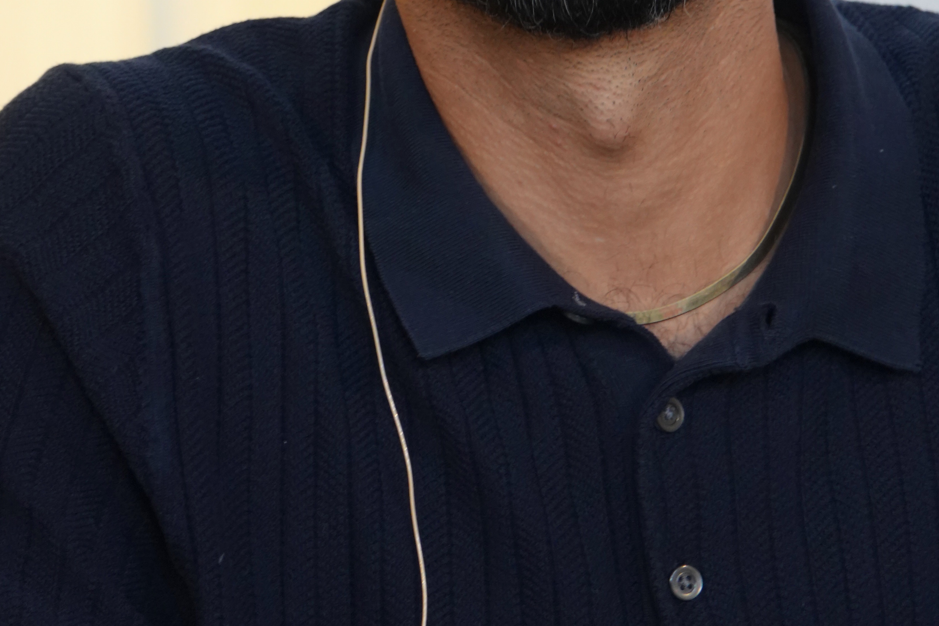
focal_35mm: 926
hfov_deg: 2.2
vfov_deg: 1.5
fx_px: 24149
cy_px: -118
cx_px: 470
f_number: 4
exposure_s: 1/80
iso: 800
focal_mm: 203.2
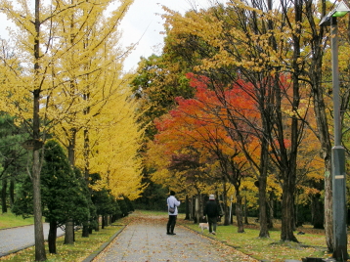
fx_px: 738
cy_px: 113
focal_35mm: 73
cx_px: 161
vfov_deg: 20.1
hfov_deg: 26.7
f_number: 4
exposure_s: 1/123
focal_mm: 9.7
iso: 50
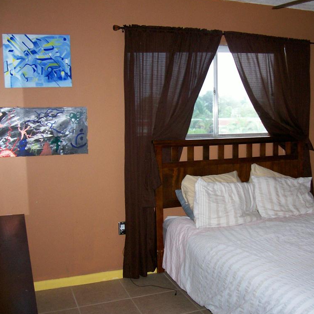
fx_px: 421
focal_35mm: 41
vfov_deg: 40.9
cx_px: 199
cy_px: 157
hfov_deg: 40.6
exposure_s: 1/112
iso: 140
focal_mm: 5.6
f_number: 2.7
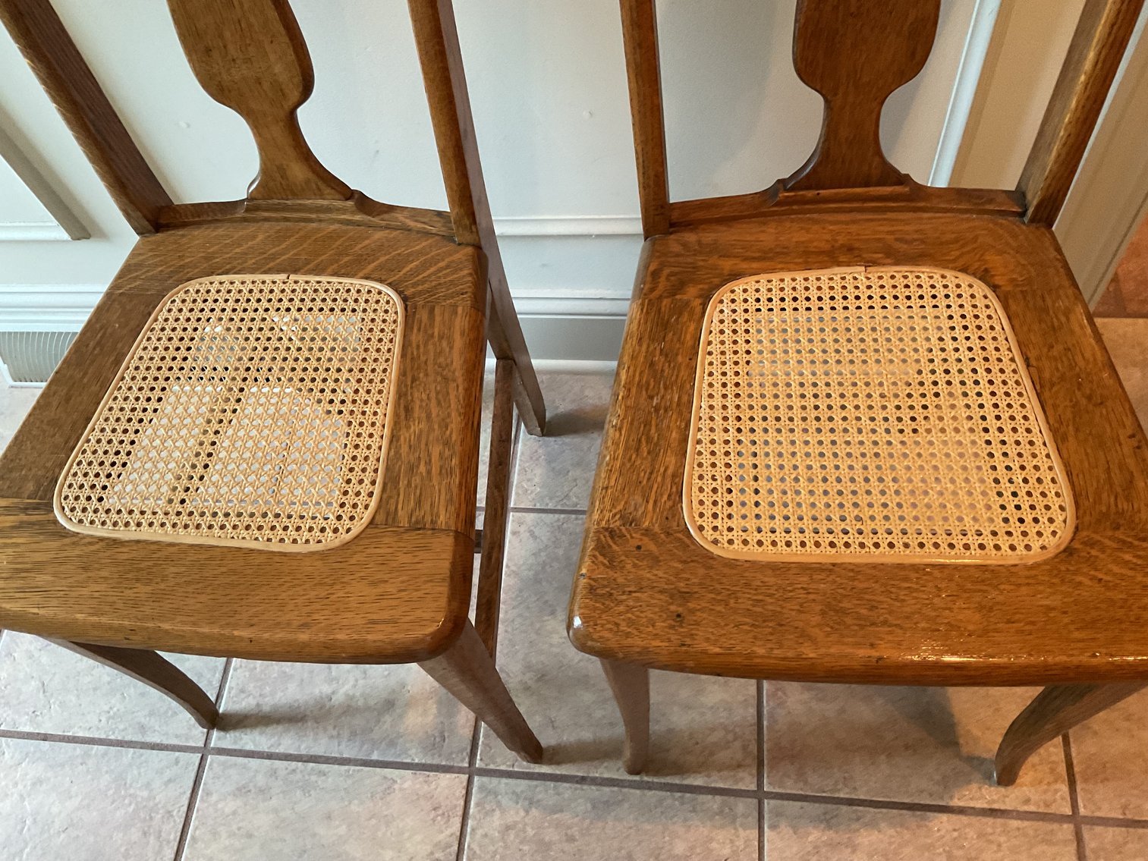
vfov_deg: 48.2
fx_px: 962
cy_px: 430
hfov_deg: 61.7
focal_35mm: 29
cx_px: 574
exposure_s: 1/60
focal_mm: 3
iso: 250
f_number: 1.8
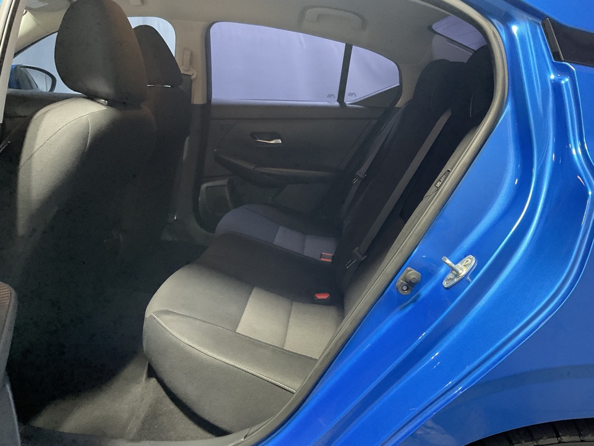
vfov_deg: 48.2
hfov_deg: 61.7
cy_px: 223
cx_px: 297
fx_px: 498
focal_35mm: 29
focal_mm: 3
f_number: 1.8
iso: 250
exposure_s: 1/60
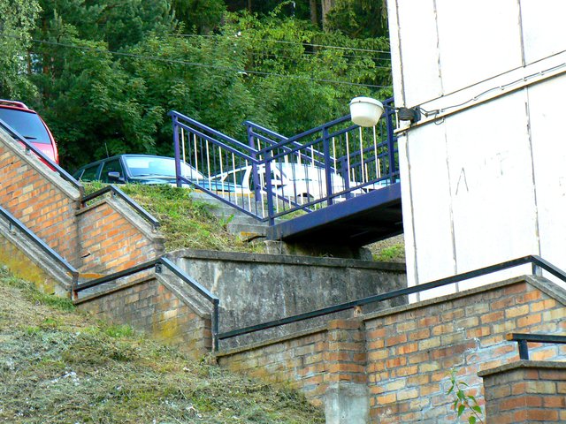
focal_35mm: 132
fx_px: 2158
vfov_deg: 11.2
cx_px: 283
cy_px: 212
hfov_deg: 14.9
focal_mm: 22.1
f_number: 3.2
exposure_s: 1/20
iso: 200
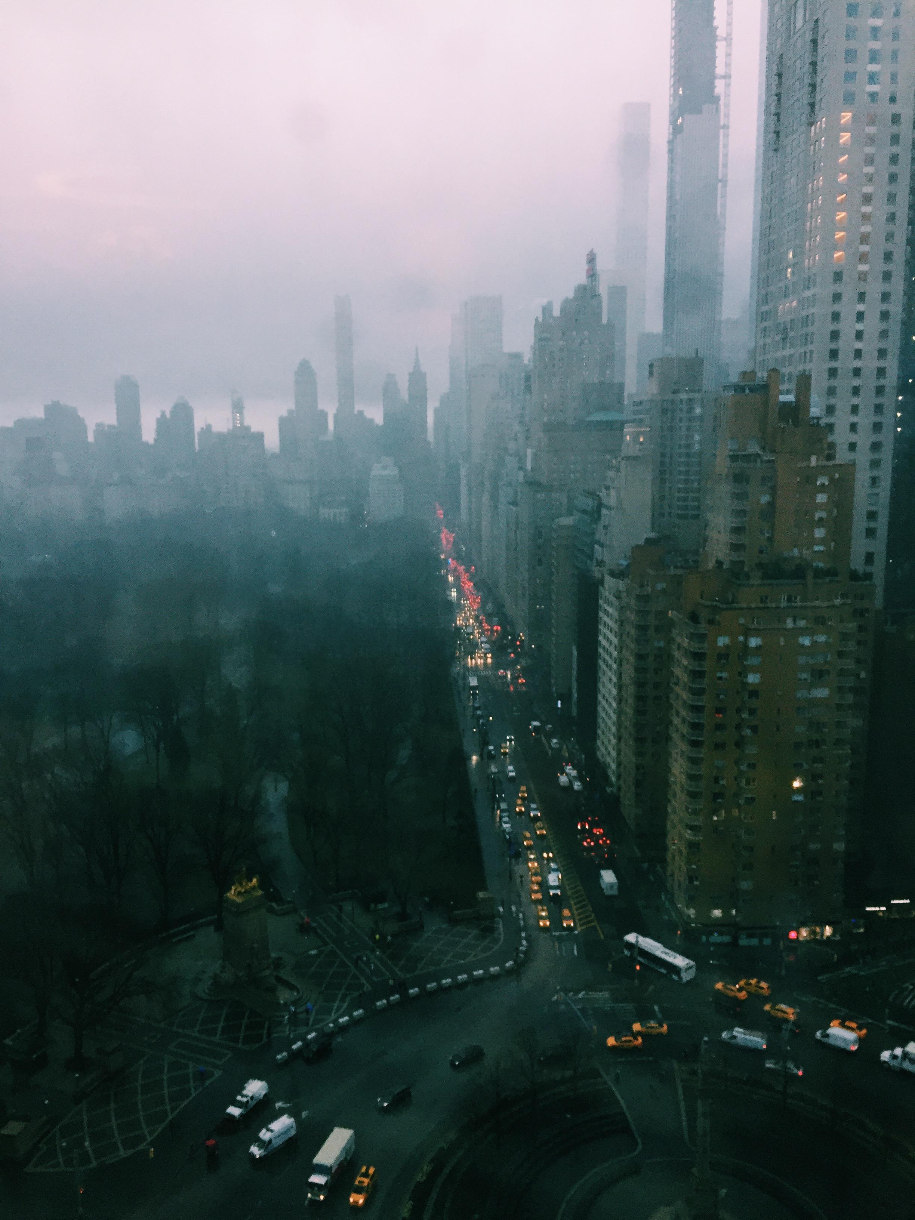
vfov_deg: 61.7
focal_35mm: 29
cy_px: 610
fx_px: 1022
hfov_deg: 48.2
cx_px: 458
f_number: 2.2
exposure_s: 1/30
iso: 64
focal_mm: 4.15
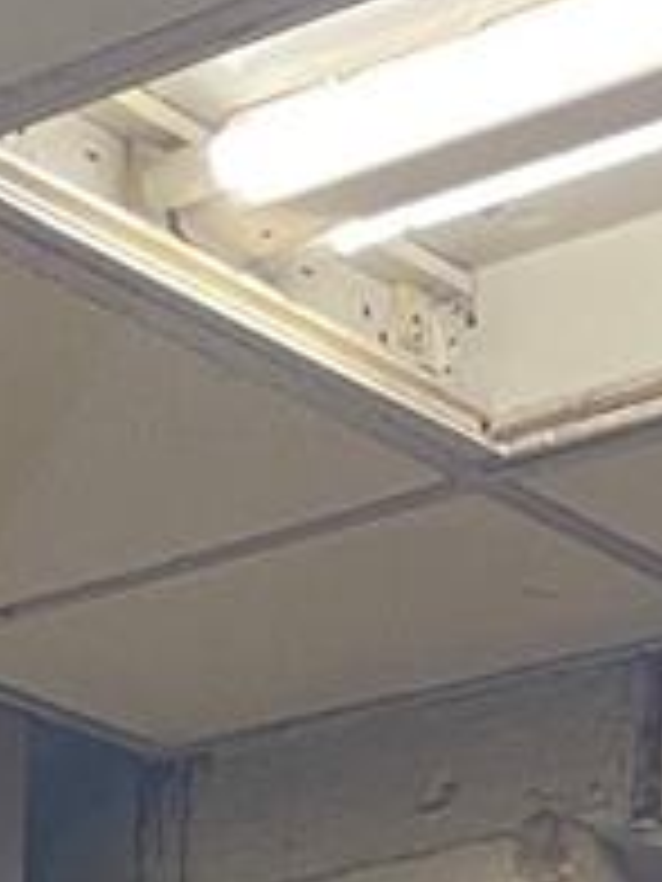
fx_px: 4054
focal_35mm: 159
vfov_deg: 10.2
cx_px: -297
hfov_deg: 9.1
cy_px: 2367
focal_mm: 4.25
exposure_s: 1/60
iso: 125
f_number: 1.8
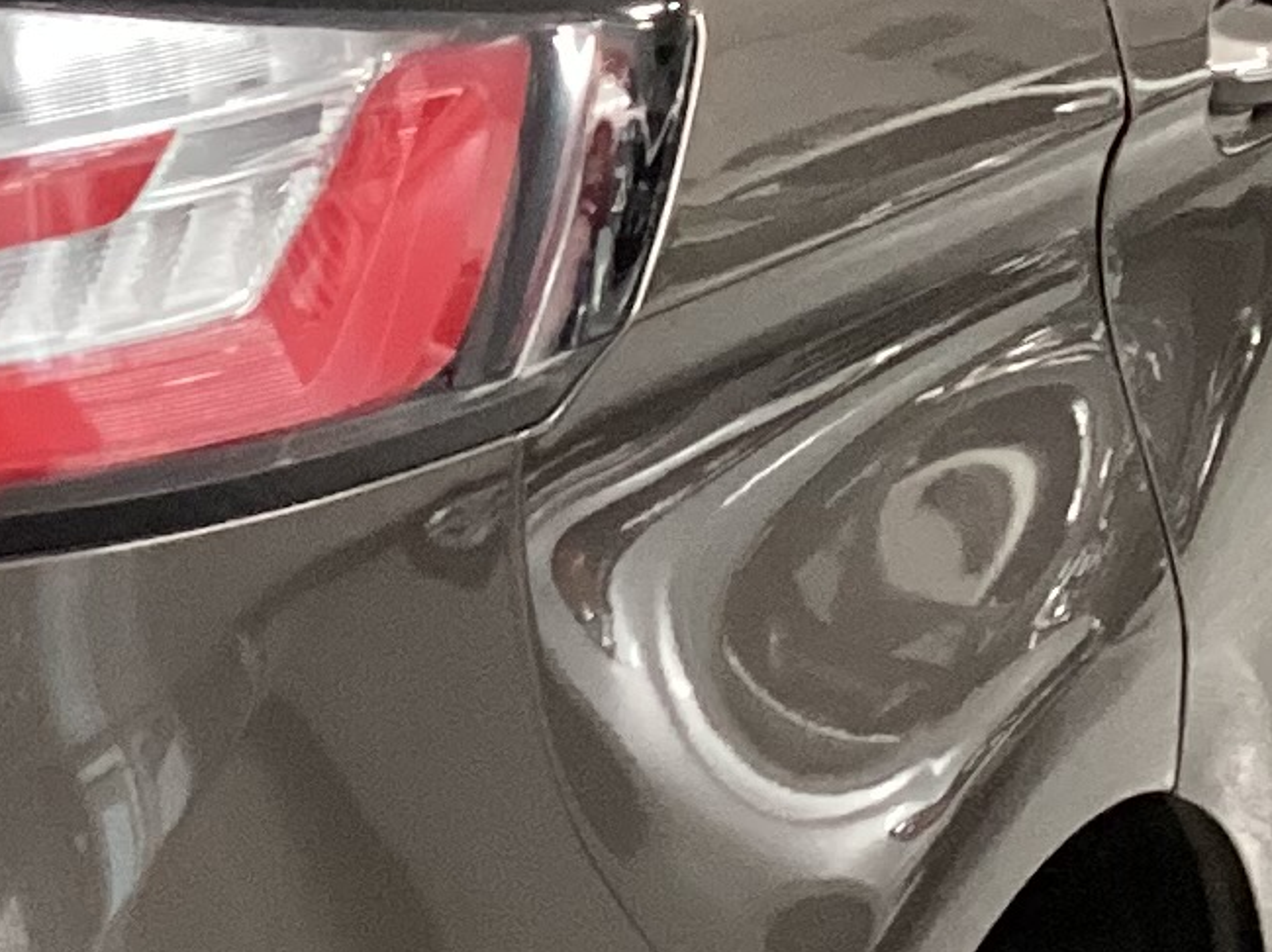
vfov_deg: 9.5
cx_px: -715
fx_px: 5729
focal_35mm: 156
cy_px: 727
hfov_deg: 12.0
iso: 320
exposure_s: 1/40
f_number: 2.4
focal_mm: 3.3
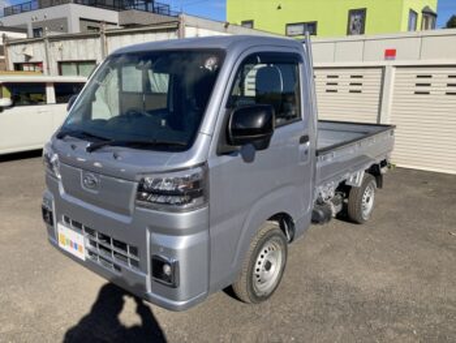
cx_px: 228
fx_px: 369
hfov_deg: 63.4
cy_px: 172
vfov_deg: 49.8
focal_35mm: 28
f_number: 1.8
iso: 20
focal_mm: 3.99
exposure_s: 1/2404
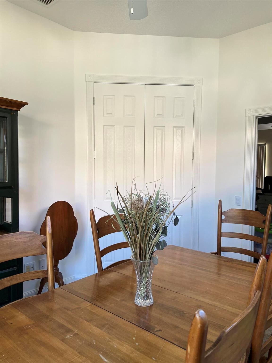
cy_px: 182
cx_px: 136
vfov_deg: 67.3
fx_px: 272
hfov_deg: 53.1
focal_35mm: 26
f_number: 1.5
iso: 64
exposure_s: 1/121
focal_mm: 5.7
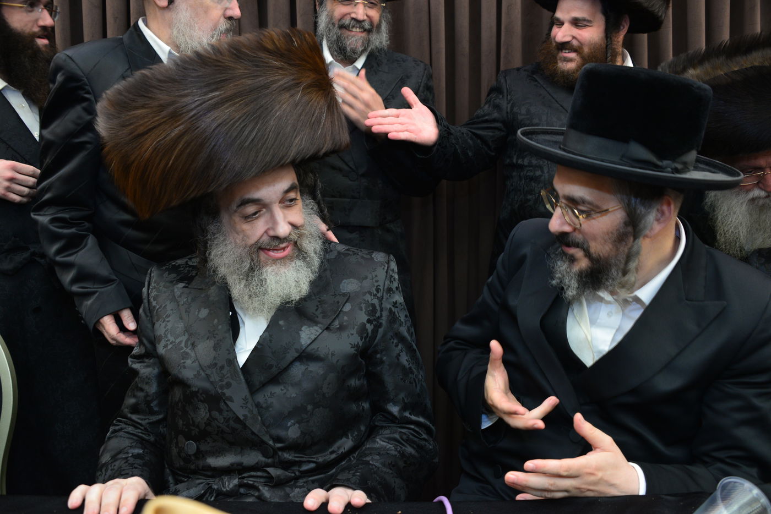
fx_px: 600
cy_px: 257
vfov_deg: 46.4
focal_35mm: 28
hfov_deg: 65.5
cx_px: 386
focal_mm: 28
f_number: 5.6
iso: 1000
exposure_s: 1/100
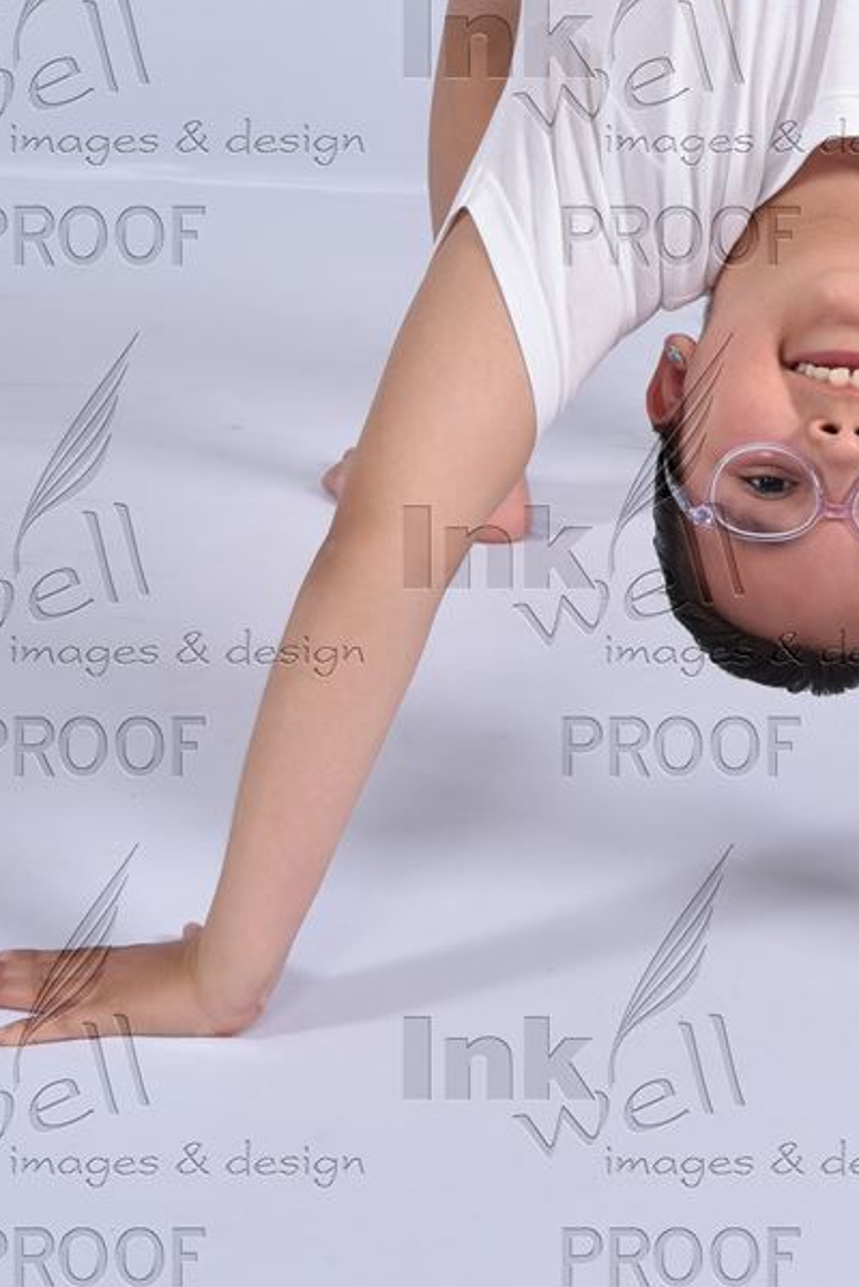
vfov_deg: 21.3
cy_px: 389
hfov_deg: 14.2
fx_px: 3396
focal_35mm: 95
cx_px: 859
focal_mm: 38
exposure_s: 1/200
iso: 250
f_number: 8
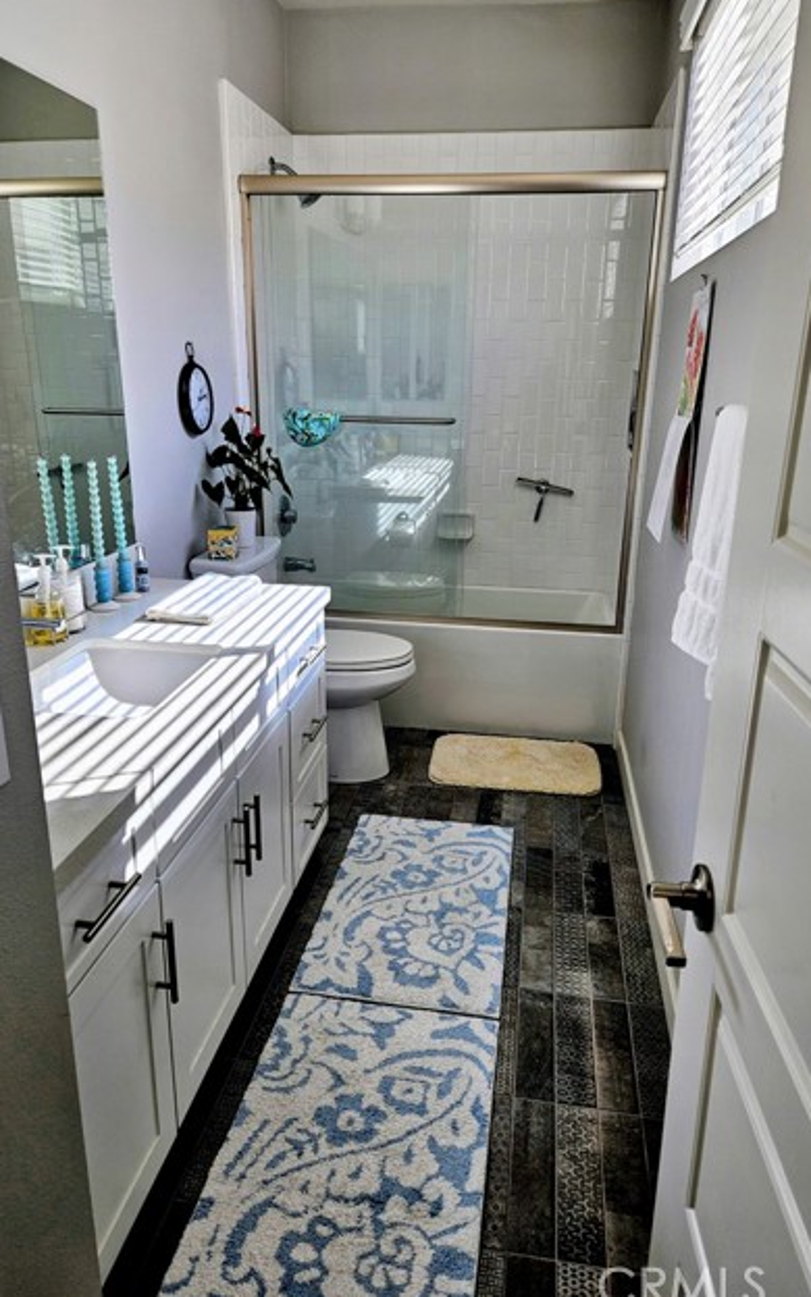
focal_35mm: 25
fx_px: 884
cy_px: 651
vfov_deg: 72.5
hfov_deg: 49.3
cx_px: 399
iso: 25
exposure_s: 1/194
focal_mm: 5.4
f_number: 1.8
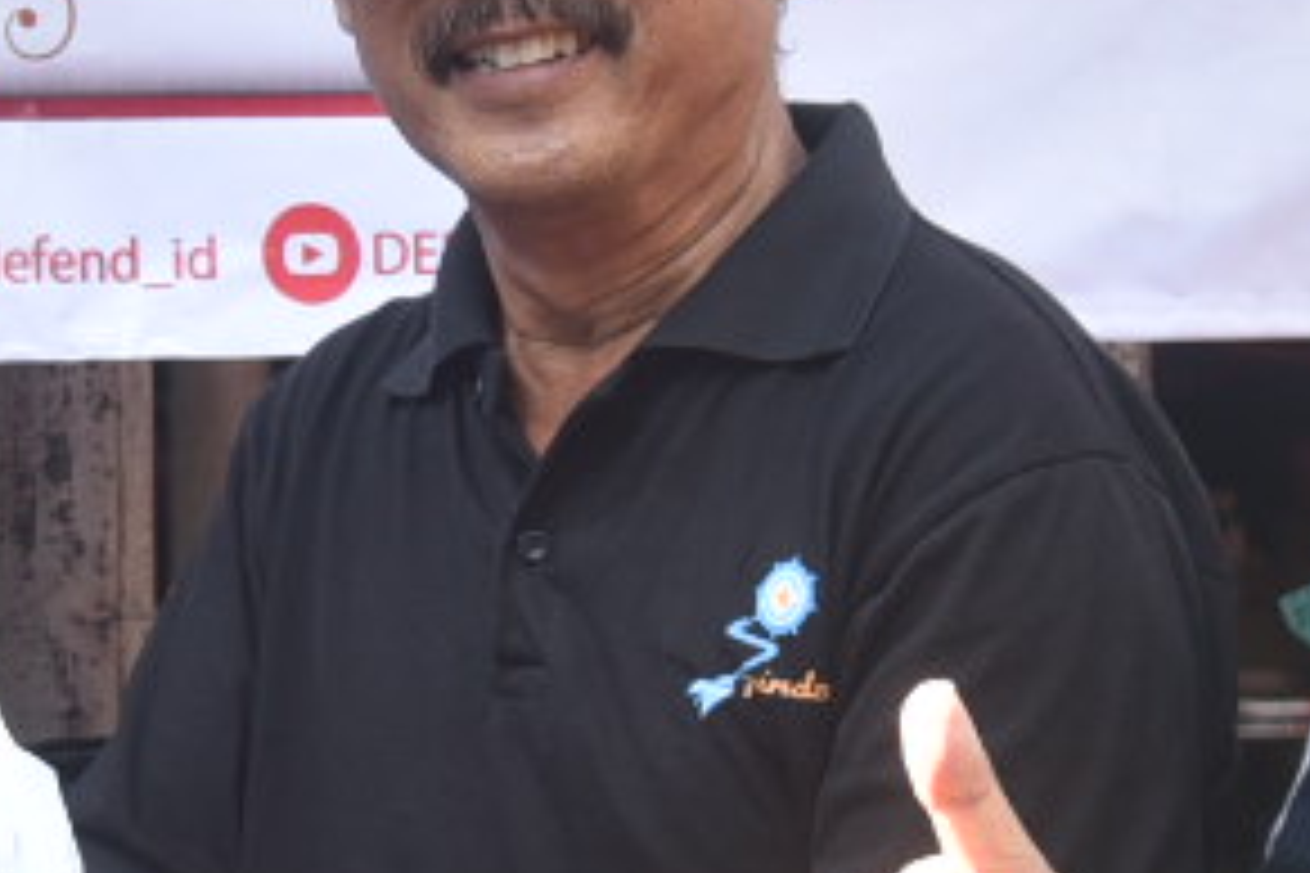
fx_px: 6076
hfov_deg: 12.1
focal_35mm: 167
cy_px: 130
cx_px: -158
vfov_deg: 8.2
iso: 640
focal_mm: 30
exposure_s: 1/500
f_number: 4
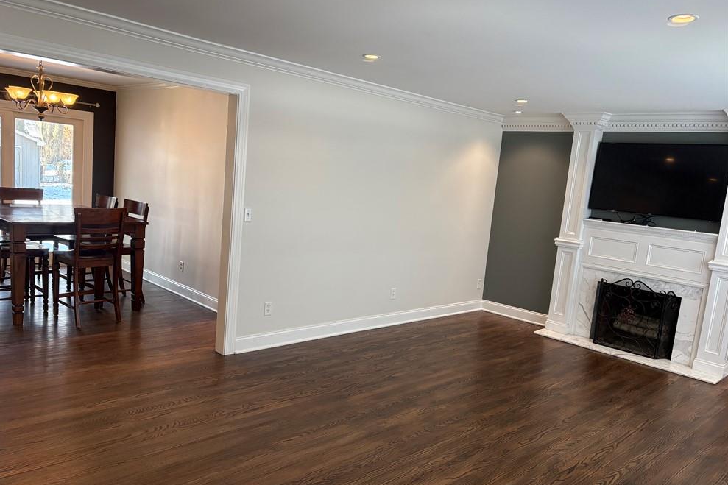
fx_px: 566
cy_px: 255
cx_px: 353
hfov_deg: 65.5
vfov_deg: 46.4
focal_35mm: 28
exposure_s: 1/120
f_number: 1.6
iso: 200
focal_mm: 5.96
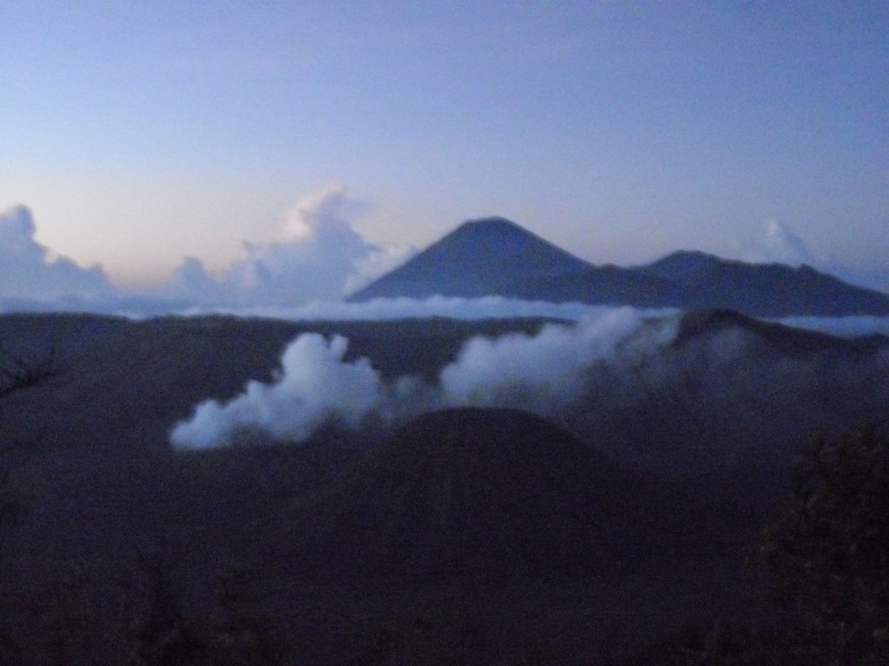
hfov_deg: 34.9
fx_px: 1412
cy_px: 333
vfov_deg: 26.6
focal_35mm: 55
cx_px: 444
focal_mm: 9
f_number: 3.4
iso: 1600
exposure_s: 1/3.33
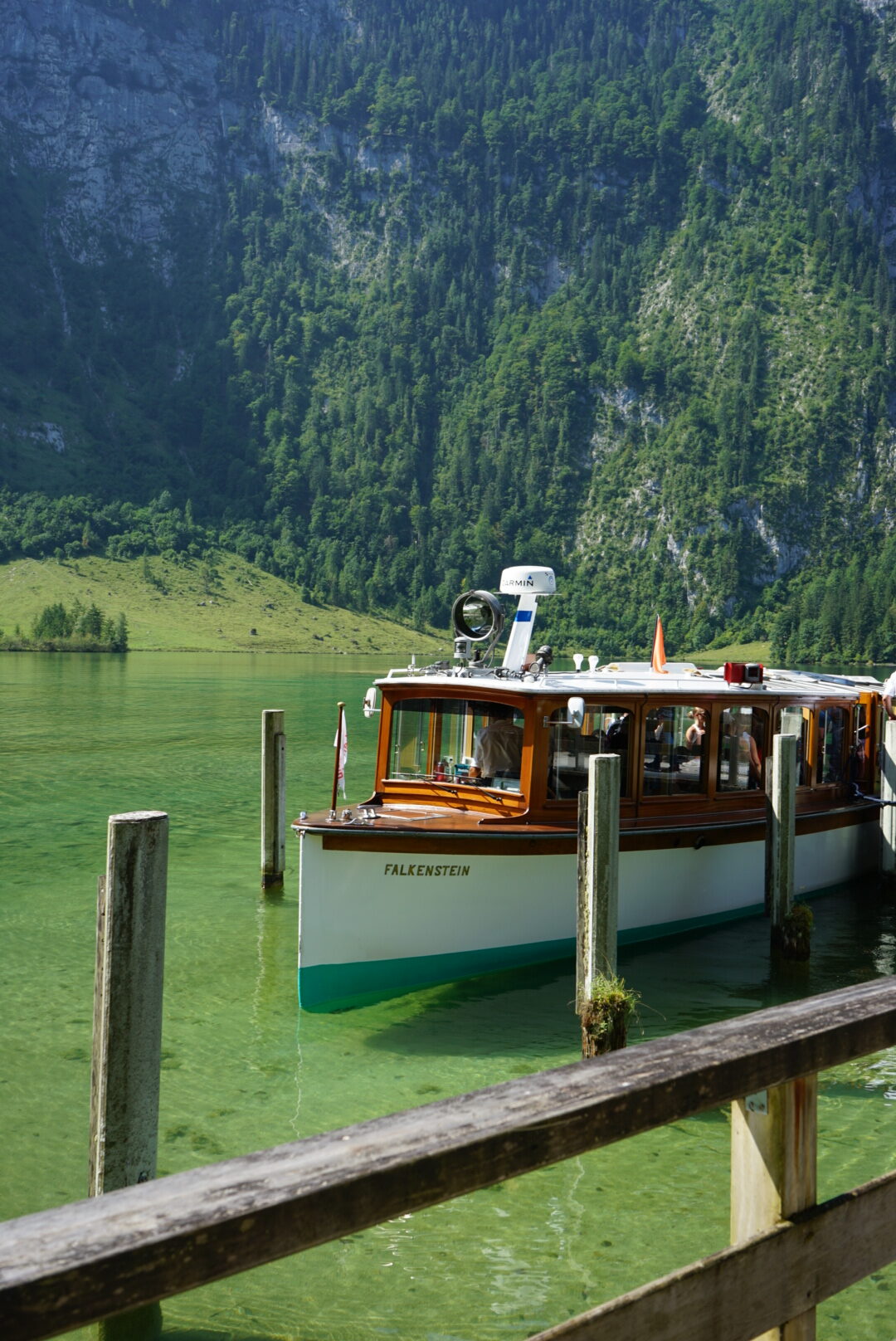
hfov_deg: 36.0
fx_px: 1379
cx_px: 448
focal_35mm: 37
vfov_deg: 51.9
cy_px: 670
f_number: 10
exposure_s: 1/100
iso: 100
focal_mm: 37
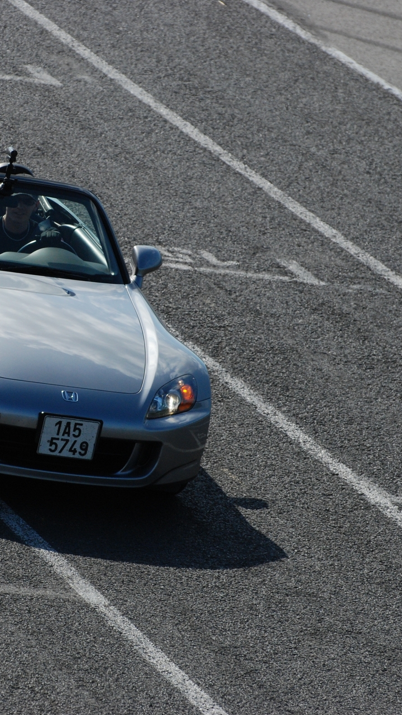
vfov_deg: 5.4
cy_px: 358
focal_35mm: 401
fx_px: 7599
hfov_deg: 3.0
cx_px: 32
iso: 400
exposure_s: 1/2500
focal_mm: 170
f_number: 5
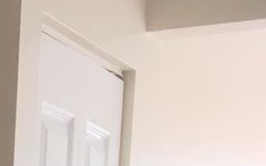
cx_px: -521
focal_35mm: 230
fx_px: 1667
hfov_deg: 7.9
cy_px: 721
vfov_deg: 5.0
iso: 20
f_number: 1.8
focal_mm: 3.99
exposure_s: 1/107
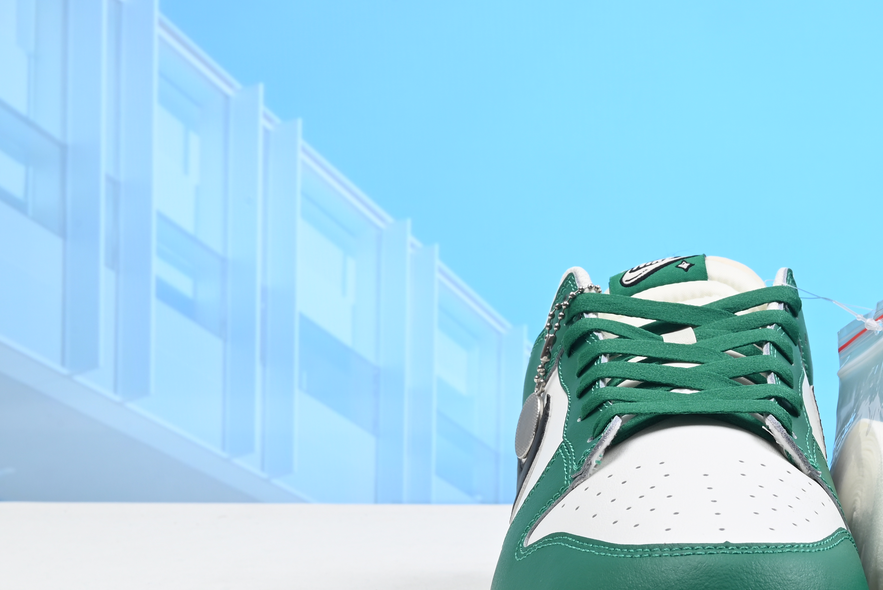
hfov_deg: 24.9
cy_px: 227
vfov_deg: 17.3
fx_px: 1938
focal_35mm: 79
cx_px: 796
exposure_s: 1/2
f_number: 16
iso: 100
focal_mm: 41
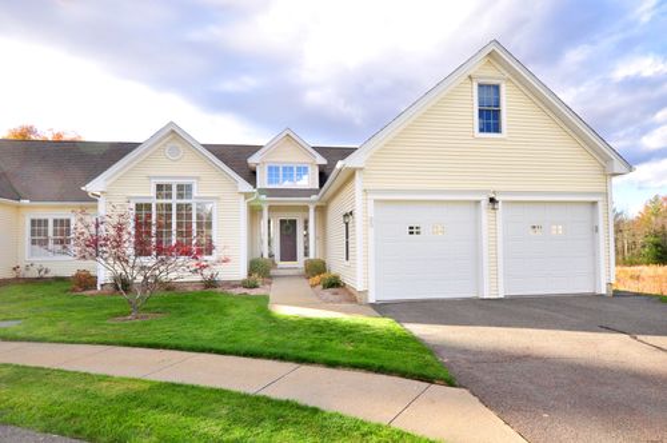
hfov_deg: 81.3
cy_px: 222
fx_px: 389
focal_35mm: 21
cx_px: 334
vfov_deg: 59.4
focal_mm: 14
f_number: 8
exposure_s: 1/250
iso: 400
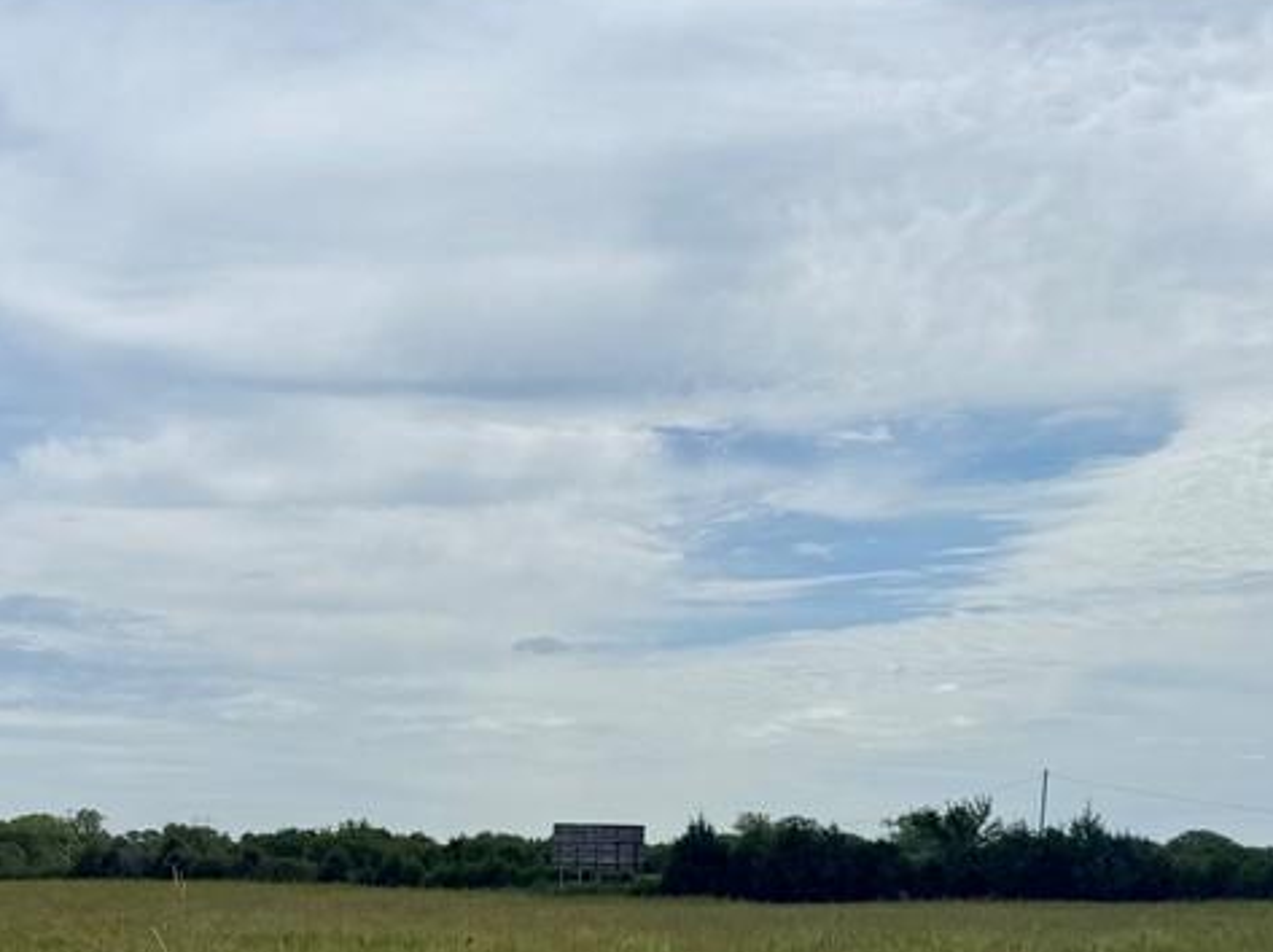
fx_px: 1911
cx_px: 167
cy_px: 823
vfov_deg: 27.2
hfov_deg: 35.1
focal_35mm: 52
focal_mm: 6.76
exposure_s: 1/10309
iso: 80
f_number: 1.78
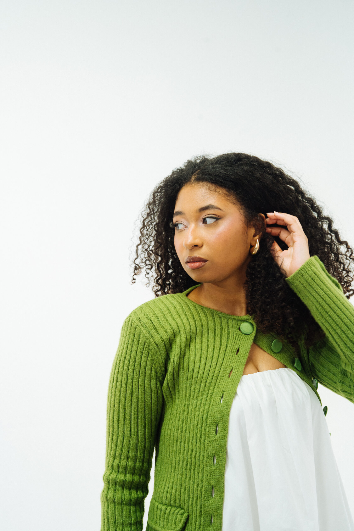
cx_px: 177
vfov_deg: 39.6
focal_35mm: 50
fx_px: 737
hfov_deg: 27.0
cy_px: 266
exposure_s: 1/200
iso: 1000
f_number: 7.1
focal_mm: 50
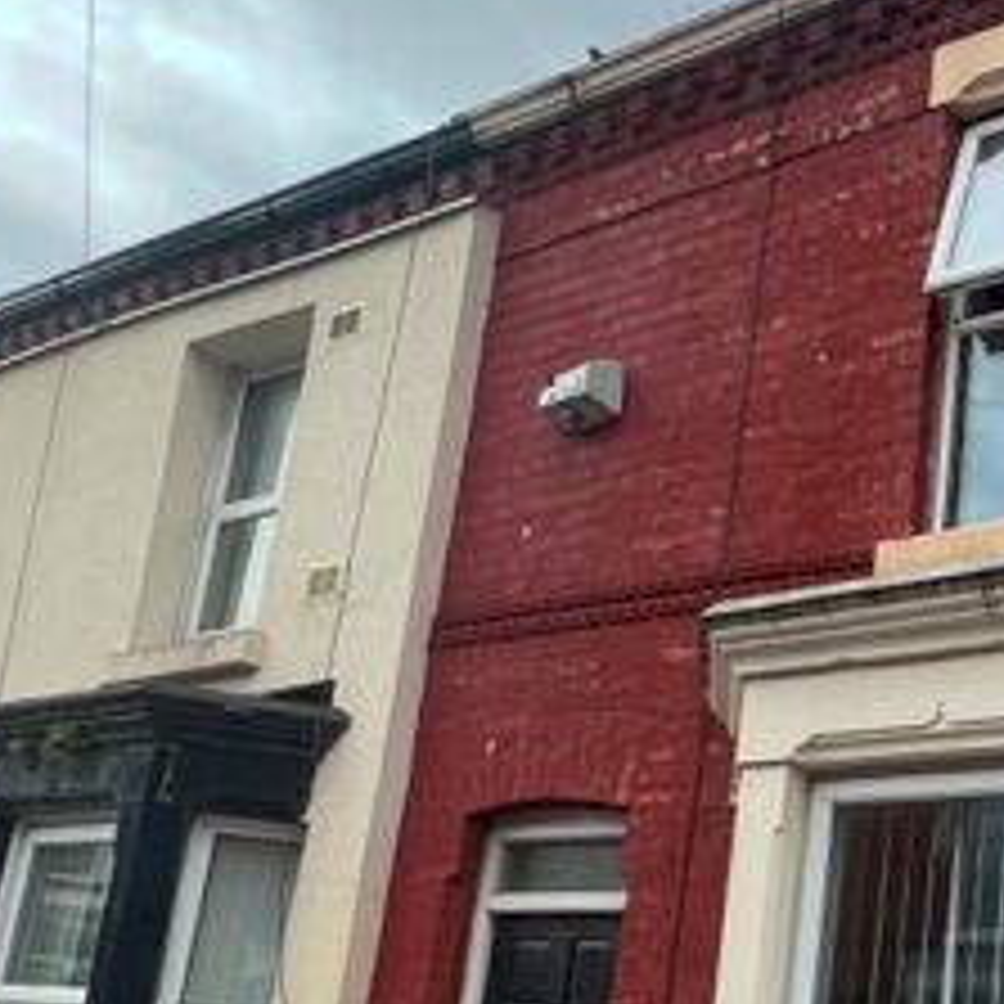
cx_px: 1081
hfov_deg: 38.7
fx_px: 1181
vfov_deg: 43.5
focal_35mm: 36
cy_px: 831
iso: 32
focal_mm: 1.57
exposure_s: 1/645
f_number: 1.8
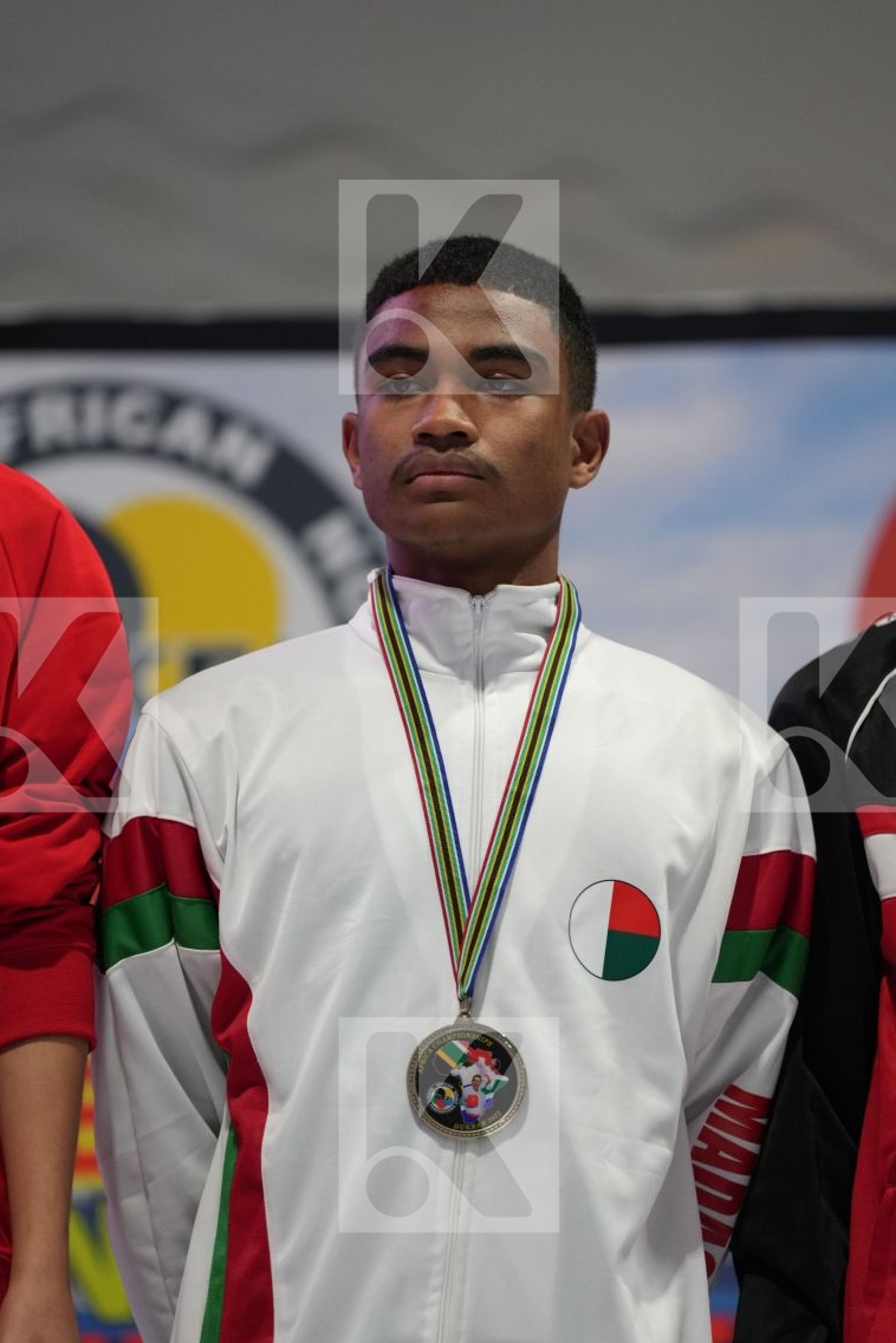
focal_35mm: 211
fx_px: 7877
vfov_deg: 9.8
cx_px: 449
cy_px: 705
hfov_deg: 6.5
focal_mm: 200
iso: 2000
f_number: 2.8
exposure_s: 1/250
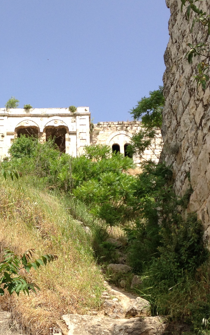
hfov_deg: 19.9
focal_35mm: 65
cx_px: 67
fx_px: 595
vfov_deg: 31.5
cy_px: 190
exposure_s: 1/1153
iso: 50
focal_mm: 4.12
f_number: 2.4
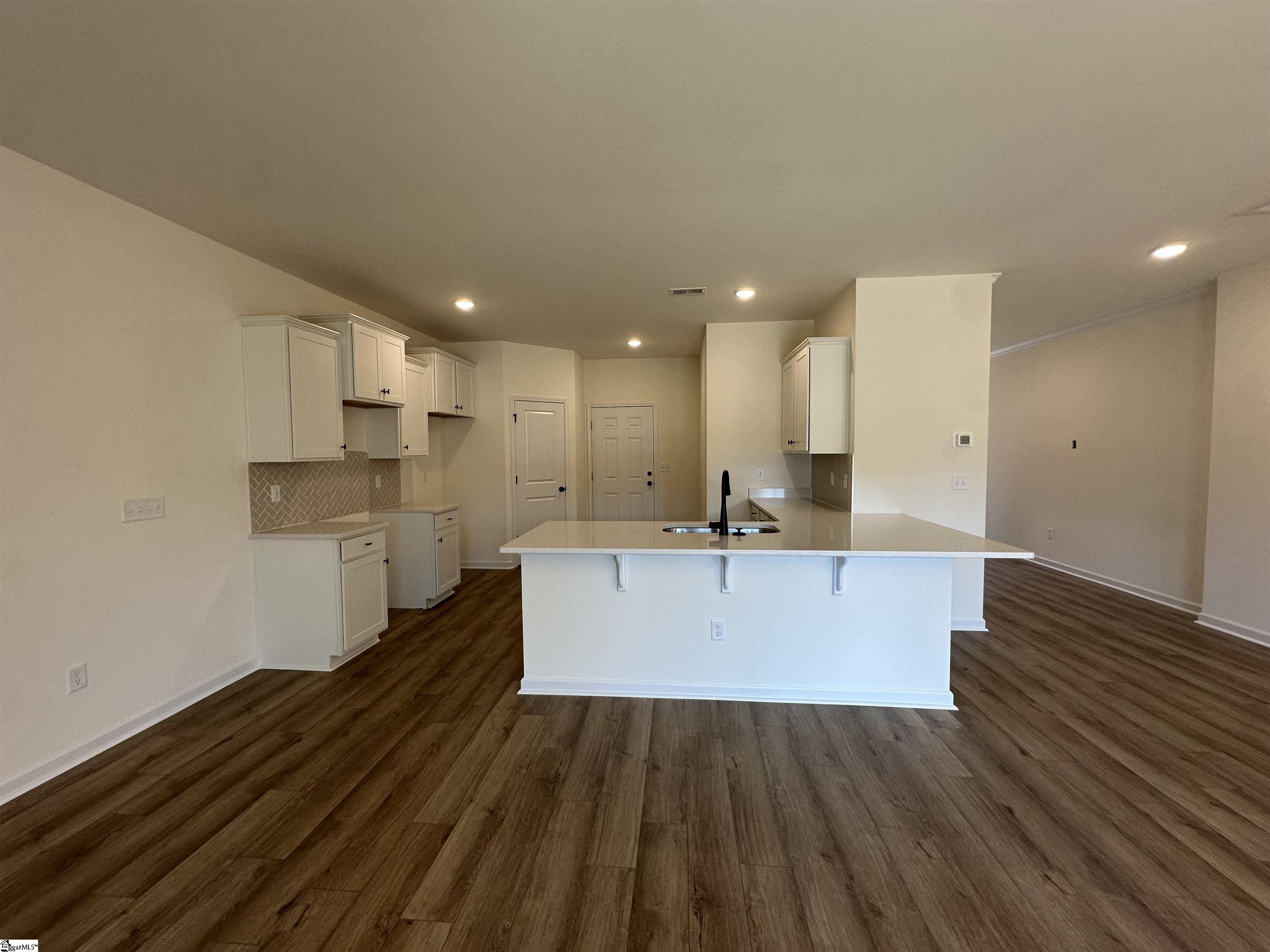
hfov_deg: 102.1
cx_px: 635
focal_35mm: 14
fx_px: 514
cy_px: 476
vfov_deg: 85.7
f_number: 2.2
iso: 100
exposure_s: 1/120
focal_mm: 2.22
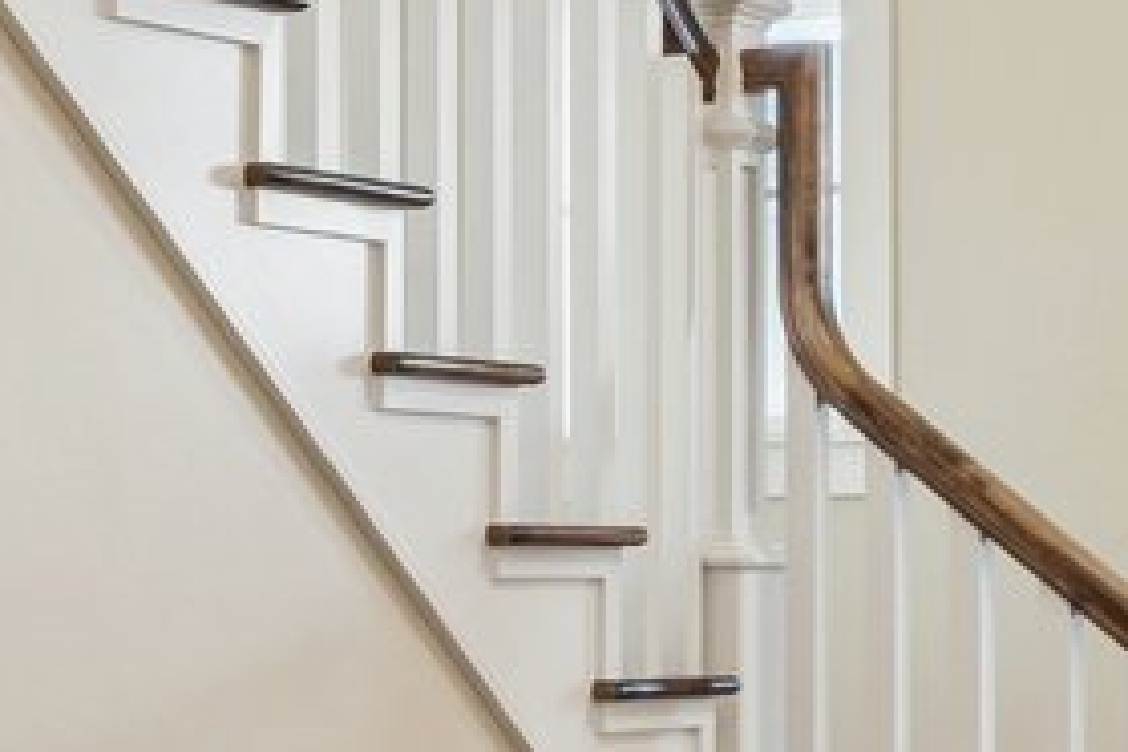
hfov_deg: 17.3
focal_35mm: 117
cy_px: 576
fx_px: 3653
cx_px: 97
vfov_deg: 11.7
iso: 200
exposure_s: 1/15
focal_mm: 10.6
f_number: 8
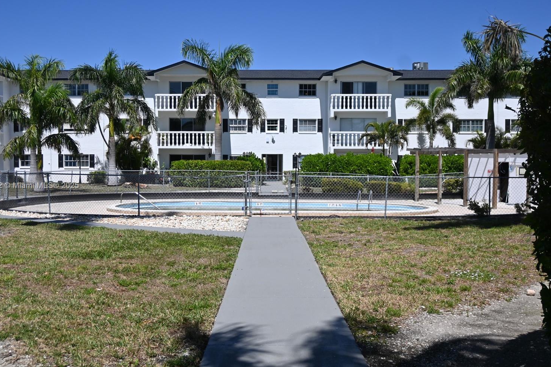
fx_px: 609
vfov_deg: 33.5
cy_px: 186
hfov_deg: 48.6
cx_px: 258
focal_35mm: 40
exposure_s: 1/4000
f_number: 4.2
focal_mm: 24.5
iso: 200
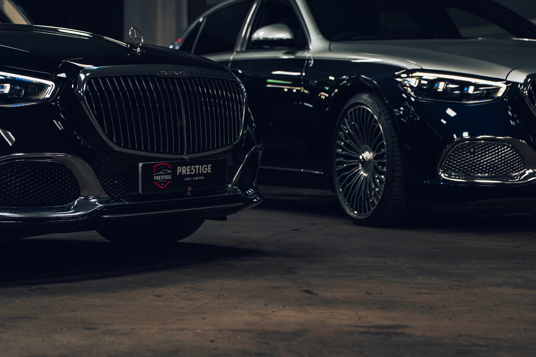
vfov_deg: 14.7
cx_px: 175
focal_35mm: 93
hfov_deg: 21.8
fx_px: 1385
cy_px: 142
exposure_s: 1/60
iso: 1000
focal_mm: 60
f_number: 3.2
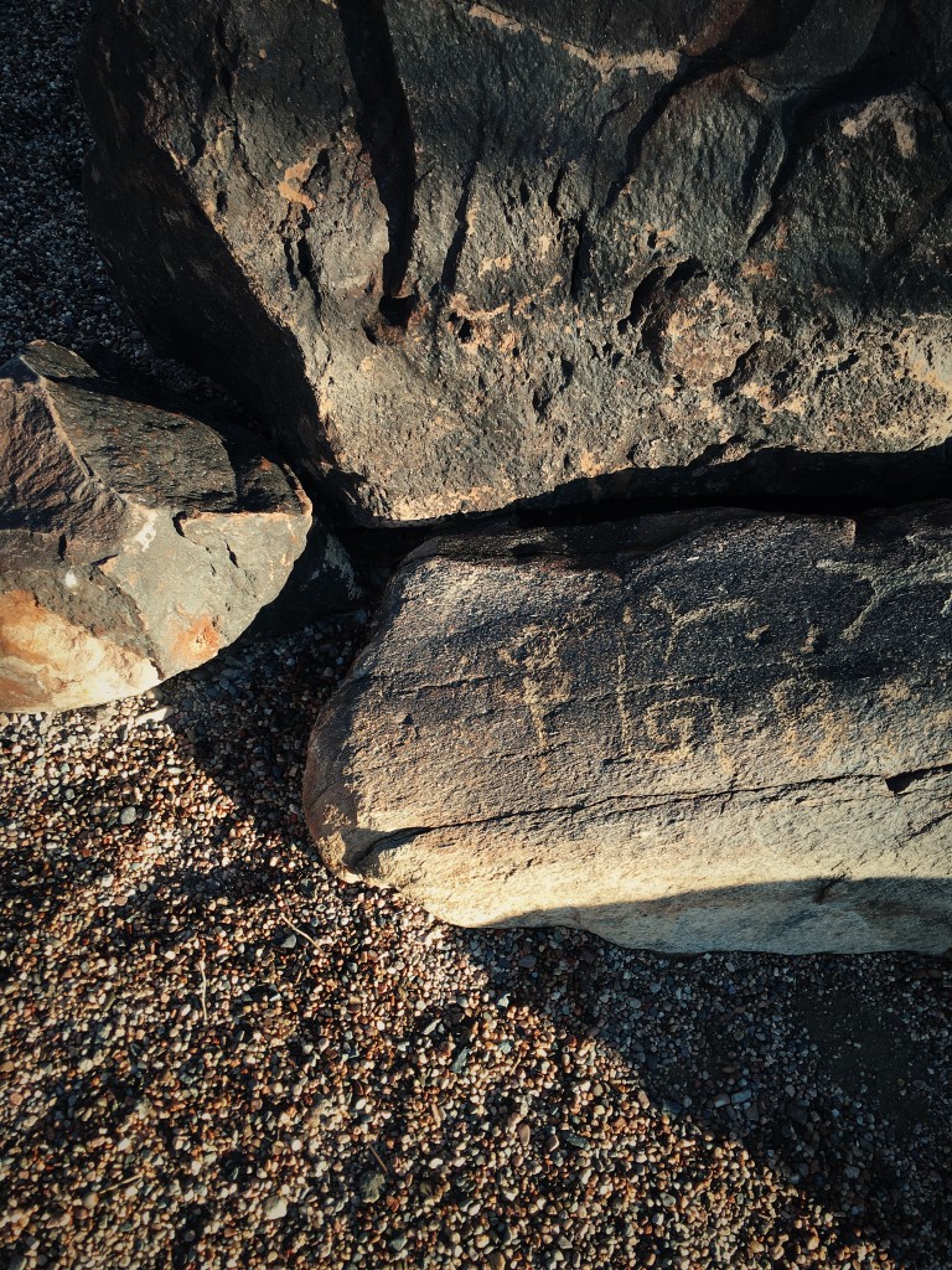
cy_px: 635
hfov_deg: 48.2
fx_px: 1063
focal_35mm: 29
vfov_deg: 61.7
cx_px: 476
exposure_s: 1/202
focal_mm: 4.15
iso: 25
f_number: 2.2
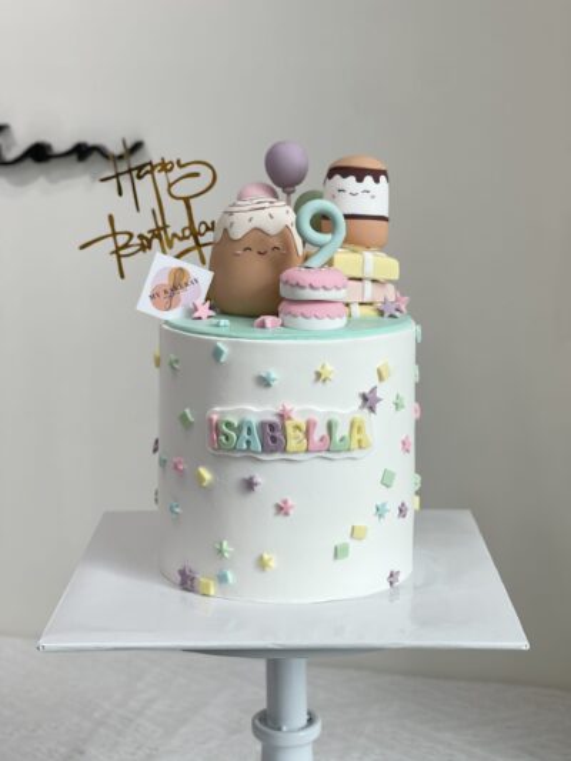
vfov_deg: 30.3
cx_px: 286
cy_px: 380
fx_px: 1407
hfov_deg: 22.9
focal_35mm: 64
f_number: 2.2
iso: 40
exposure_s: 1/100
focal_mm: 7.5
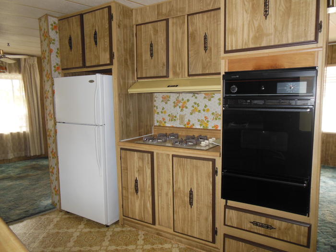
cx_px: 168
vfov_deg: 54.9
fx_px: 243
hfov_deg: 69.4
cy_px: 126
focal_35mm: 25
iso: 200
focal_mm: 4.5
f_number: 3.2
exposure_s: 1/25
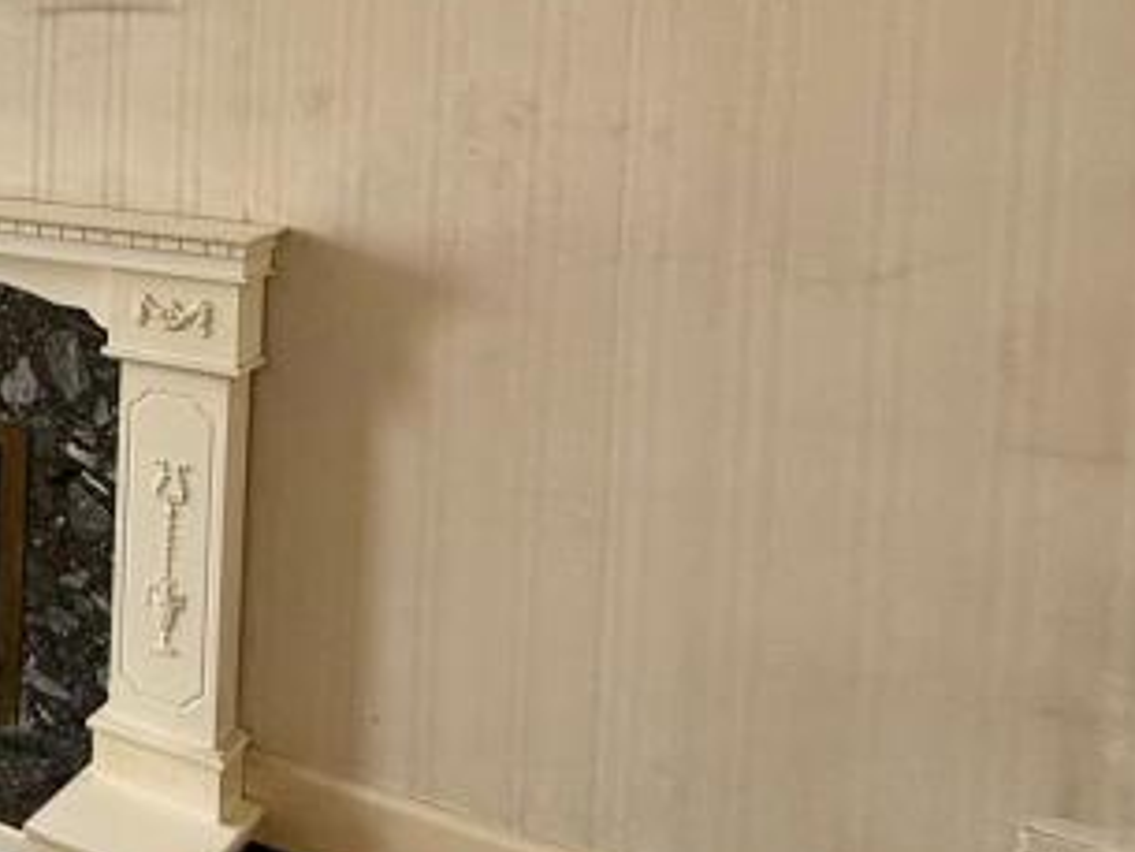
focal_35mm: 47
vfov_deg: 29.5
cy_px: 71
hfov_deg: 28.0
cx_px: -543
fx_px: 1542
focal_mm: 2.22
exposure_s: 1/99
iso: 64
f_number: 2.2
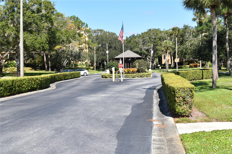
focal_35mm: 51
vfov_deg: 26.5
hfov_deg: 38.9
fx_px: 329
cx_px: 116
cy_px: 77
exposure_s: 1/400
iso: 200
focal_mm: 34
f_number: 10
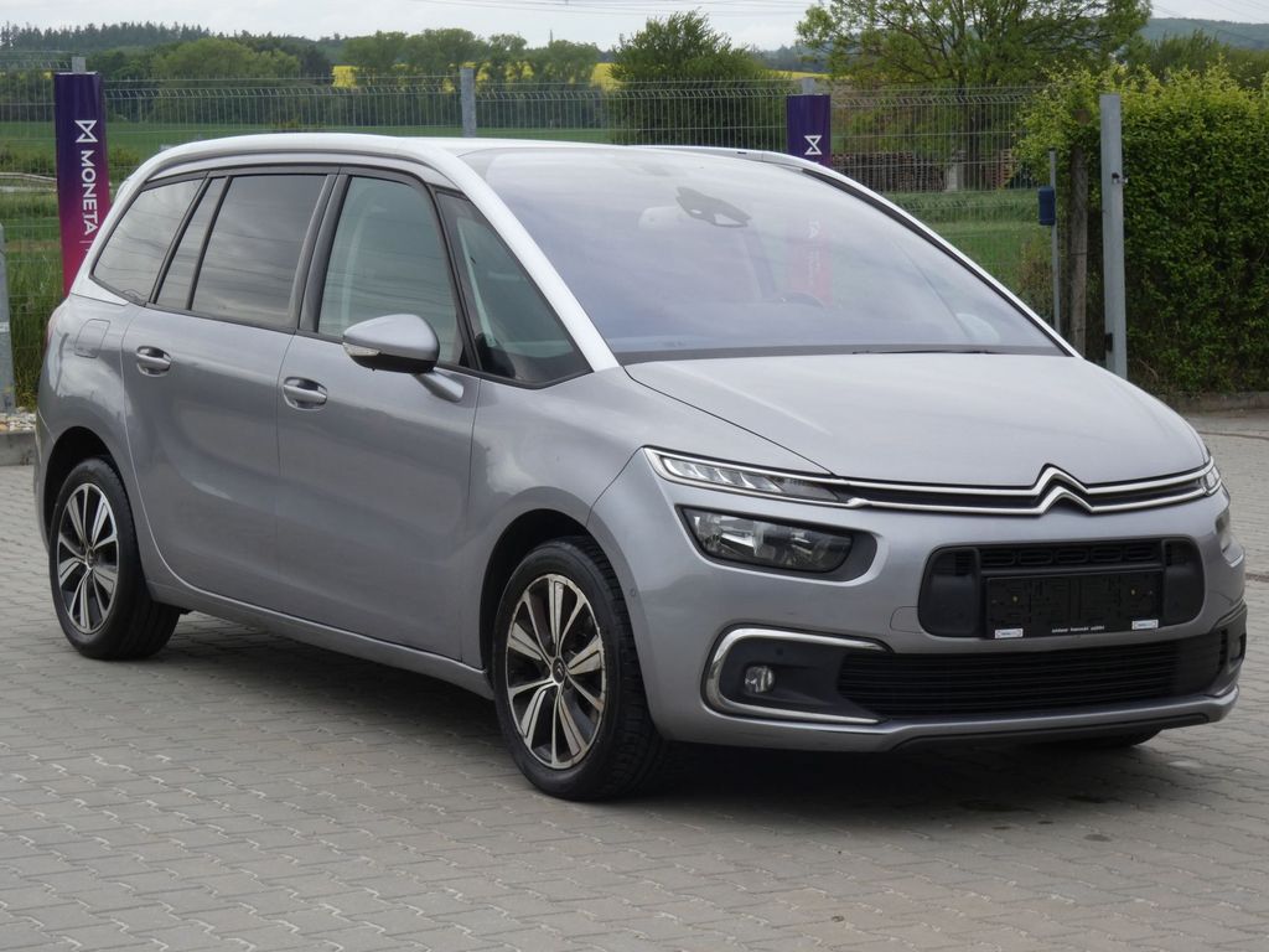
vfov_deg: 17.0
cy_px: 476
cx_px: 634
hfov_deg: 22.5
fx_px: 3189
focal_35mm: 87
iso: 80
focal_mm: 15.6
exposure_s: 1/200
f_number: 5.6
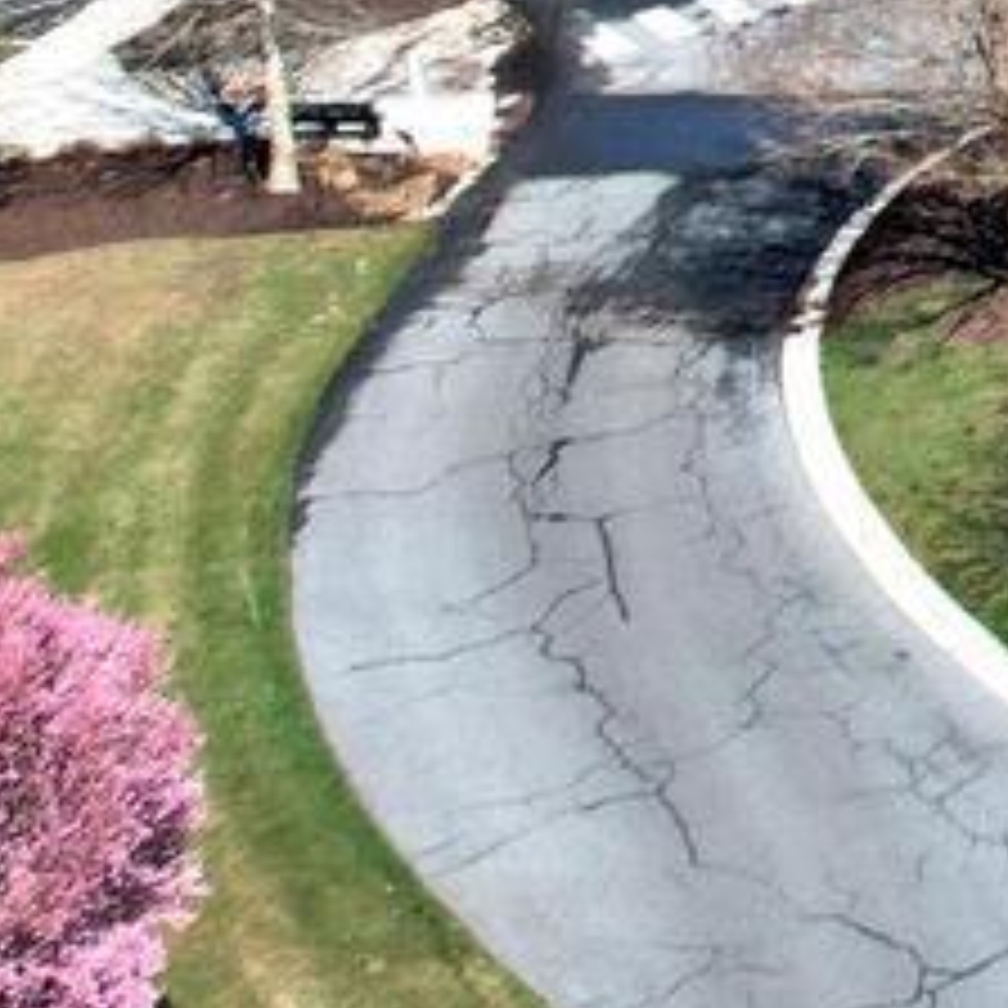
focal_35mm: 120
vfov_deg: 13.0
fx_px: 3953
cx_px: 2187
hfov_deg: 12.3
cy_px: -882
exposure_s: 1/3200
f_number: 2.8
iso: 200
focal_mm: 8.38
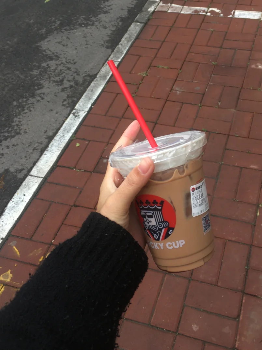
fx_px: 394
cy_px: 127
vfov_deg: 47.3
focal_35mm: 39
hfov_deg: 36.5
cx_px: 171
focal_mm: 4.15
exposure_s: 1/290
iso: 25
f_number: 2.2
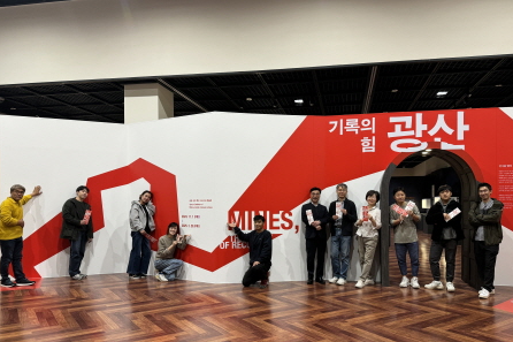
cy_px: 206
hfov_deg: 65.4
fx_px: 399
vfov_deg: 46.1
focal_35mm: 28
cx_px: 274
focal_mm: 6.76
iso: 200
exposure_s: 1/120
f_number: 1.78
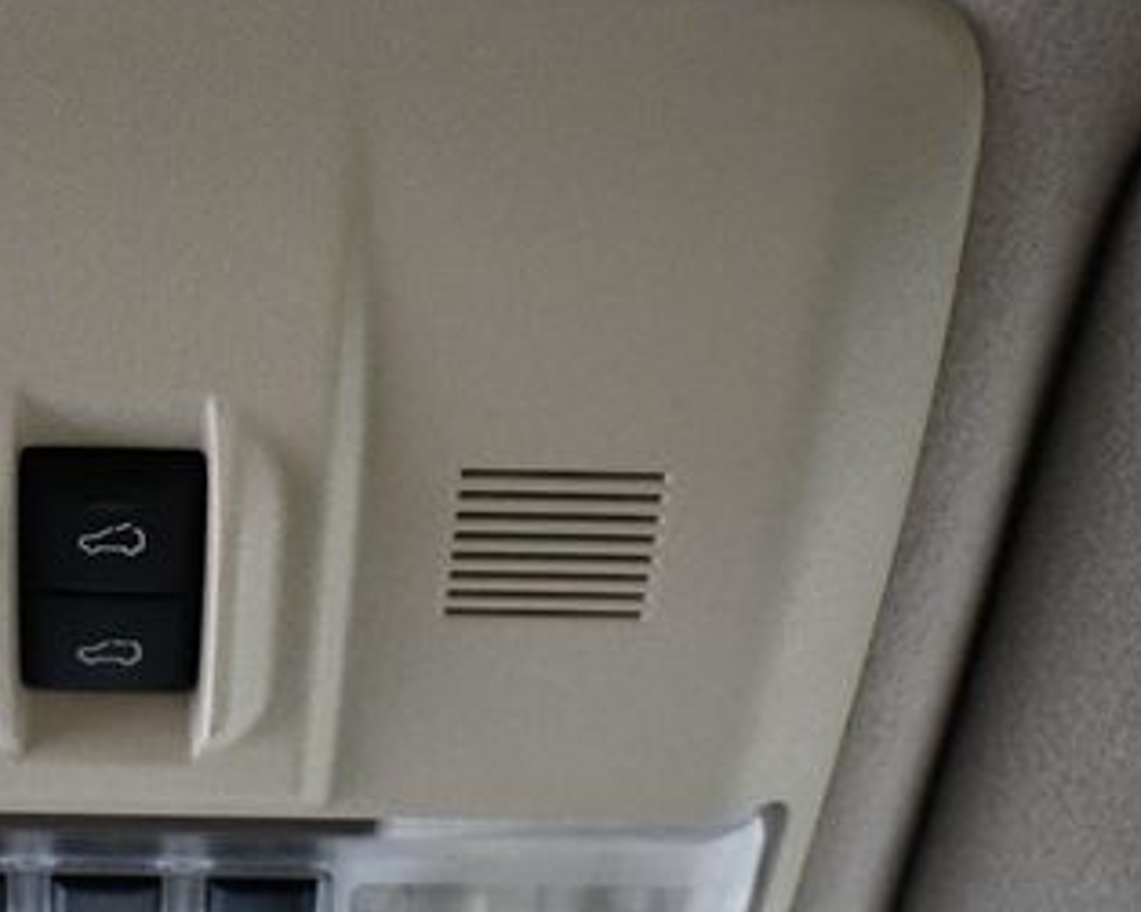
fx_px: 2329
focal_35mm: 69
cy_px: 556
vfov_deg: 22.1
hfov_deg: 26.6
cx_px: 113
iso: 2800
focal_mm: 18
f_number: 3.5
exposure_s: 1/125
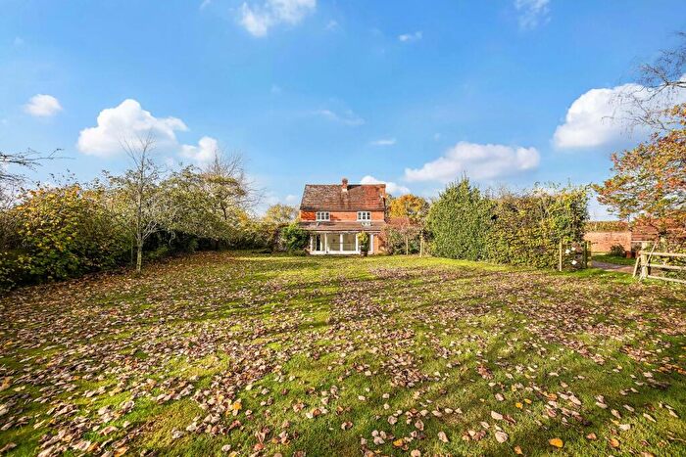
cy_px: 228
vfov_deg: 81.2
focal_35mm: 14
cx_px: 343
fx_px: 267
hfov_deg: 104.2
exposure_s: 1/1250
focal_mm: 14
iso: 250
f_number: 4
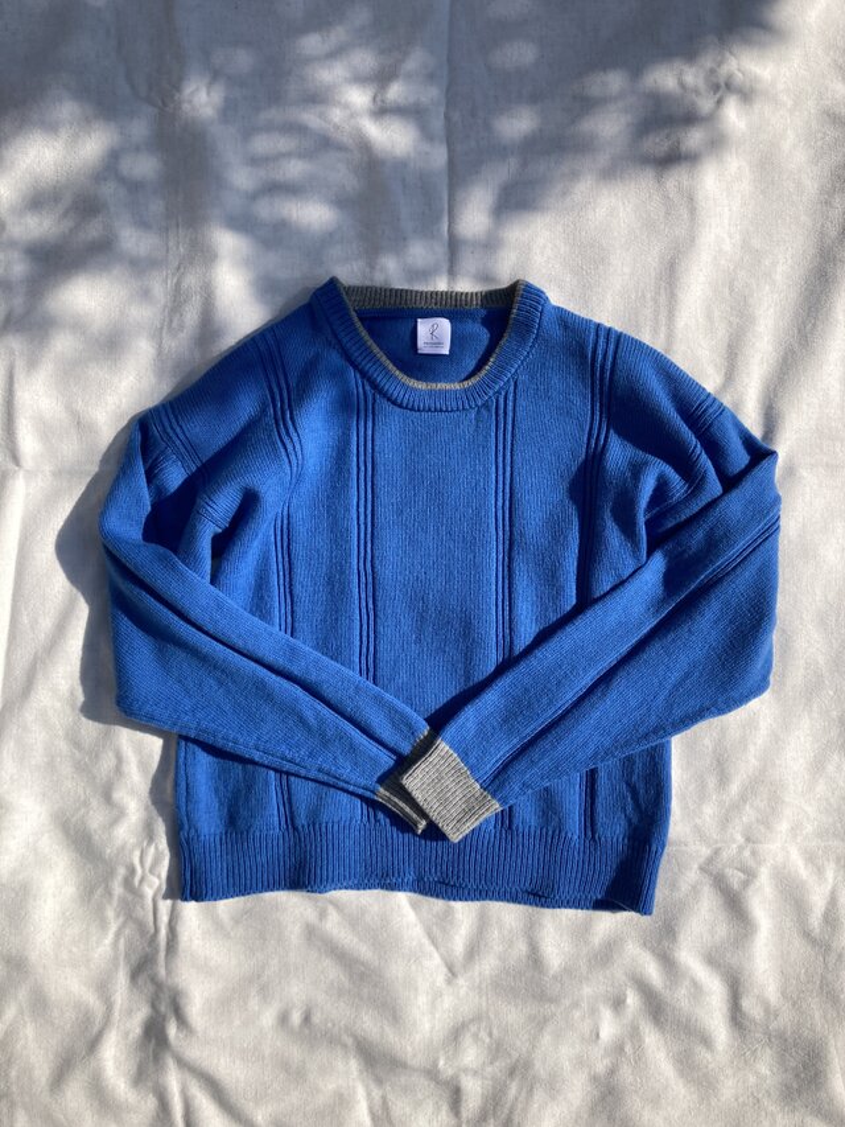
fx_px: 911
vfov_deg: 63.4
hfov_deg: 49.8
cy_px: 564
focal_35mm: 28
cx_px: 422
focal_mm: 3.99
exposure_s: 1/3436
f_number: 1.8
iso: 25
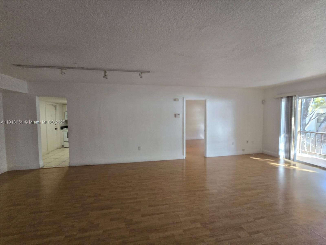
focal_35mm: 13
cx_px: 163
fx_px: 122
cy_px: 122
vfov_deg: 89.9
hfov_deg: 106.2
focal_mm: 2.2
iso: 200
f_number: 2.2
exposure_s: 1/60
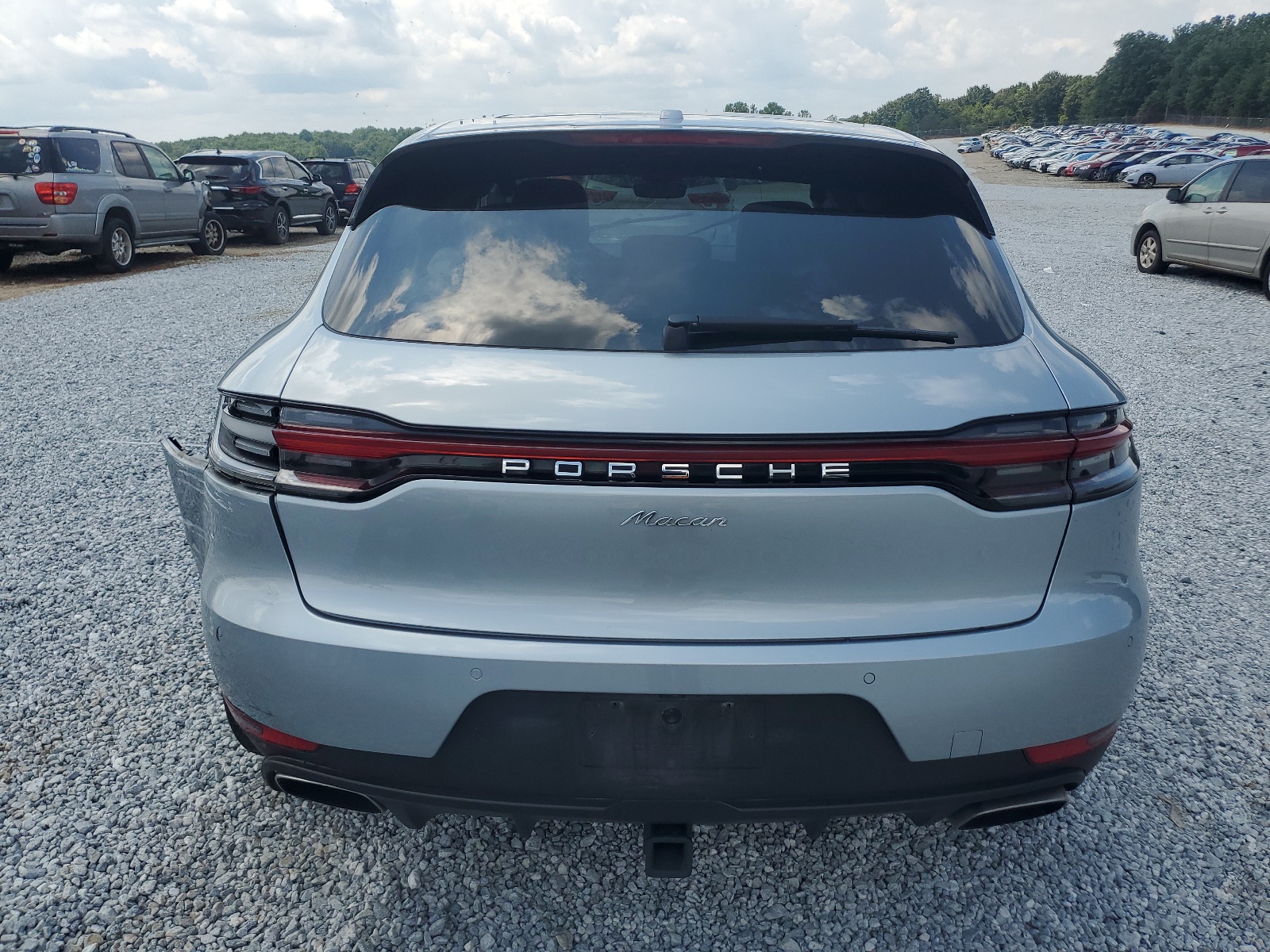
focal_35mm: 26
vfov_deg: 53.1
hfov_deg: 67.3
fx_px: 954
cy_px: 476
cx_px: 635
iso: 50
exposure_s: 1/3333
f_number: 1.5
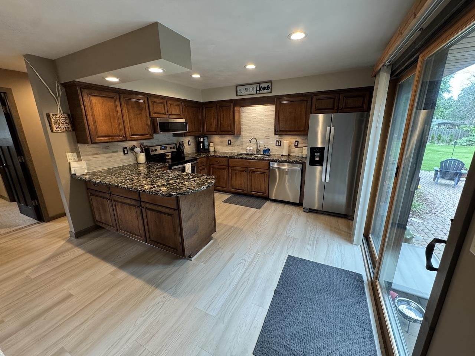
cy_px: 178
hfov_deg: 102.1
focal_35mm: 14
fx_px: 192
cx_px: 238
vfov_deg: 85.7
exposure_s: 1/60
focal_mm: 2.22
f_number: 2.2
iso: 250
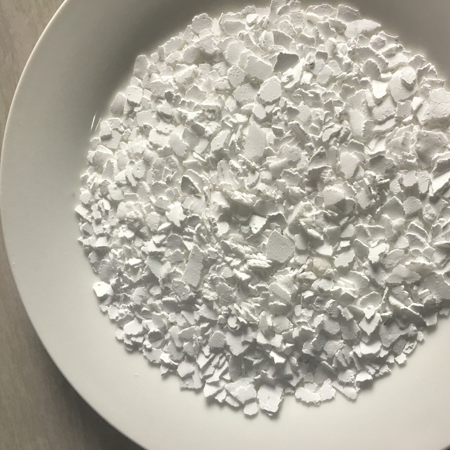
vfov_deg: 47.2
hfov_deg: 46.9
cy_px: 224
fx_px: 515
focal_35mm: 35
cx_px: 271
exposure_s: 1/33
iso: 25
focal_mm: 4.15
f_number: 2.2
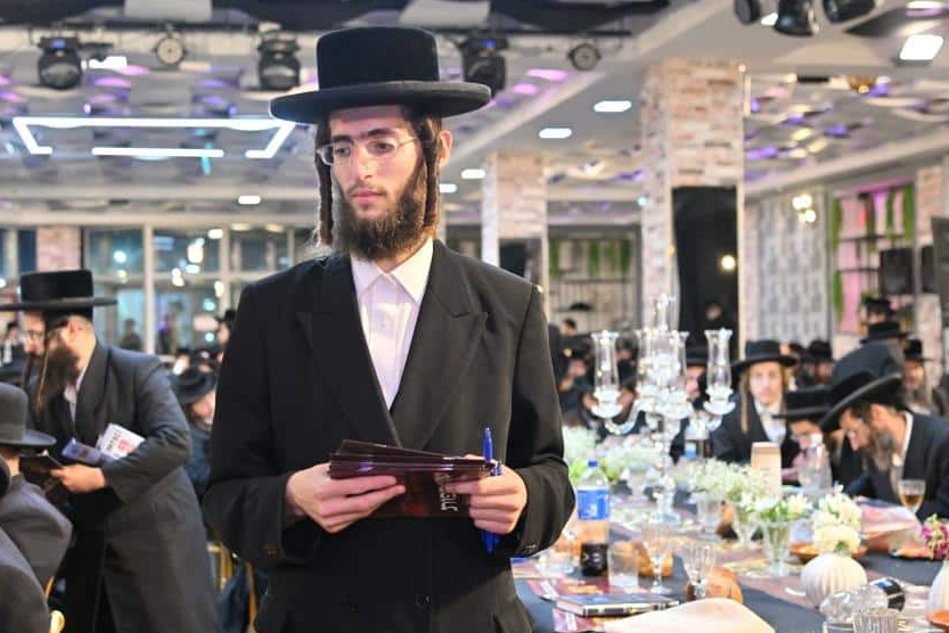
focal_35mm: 59
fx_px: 1556
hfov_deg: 33.9
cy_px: 355
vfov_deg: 23.0
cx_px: 423
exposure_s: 1/160
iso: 640
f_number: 4
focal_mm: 48
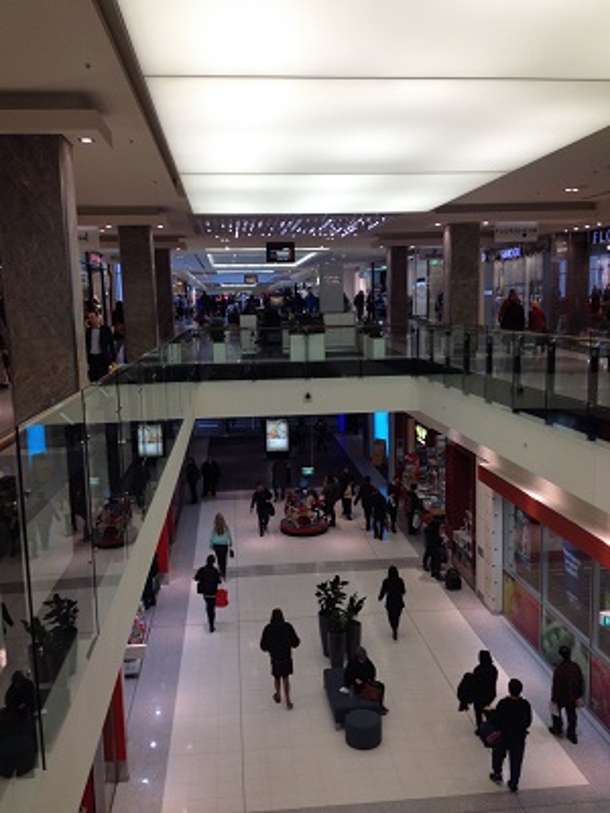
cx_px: 305
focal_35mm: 35
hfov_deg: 40.7
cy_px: 406
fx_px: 822
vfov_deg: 52.6
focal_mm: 4.28
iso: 80
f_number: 2.4
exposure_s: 1/120
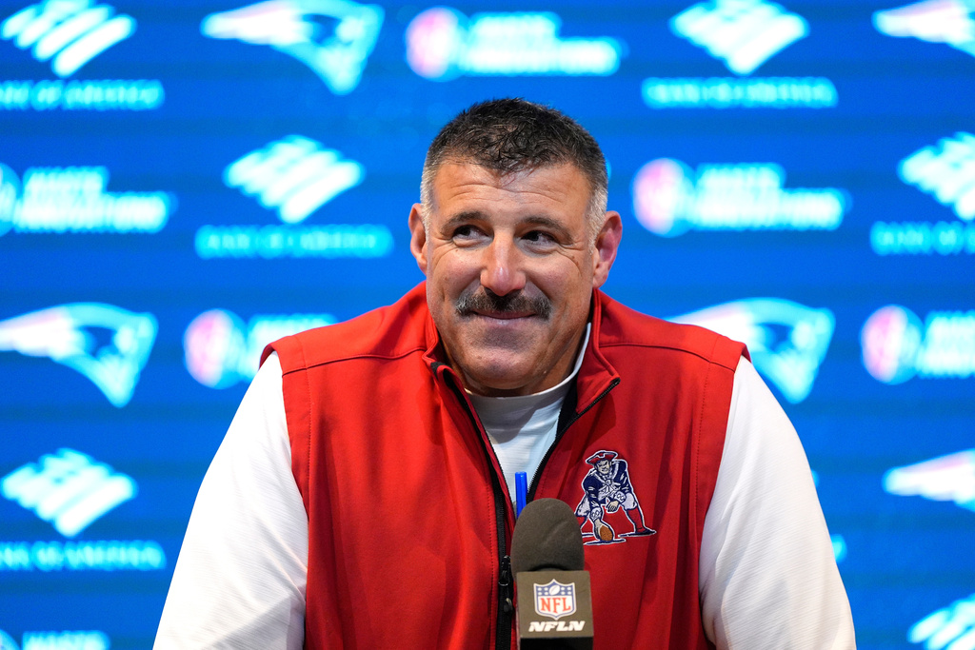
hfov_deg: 10.3
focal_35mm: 200
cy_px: 325
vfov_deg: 6.9
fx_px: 5417
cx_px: 488
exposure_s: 1/640
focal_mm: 200
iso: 3200
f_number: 2.8
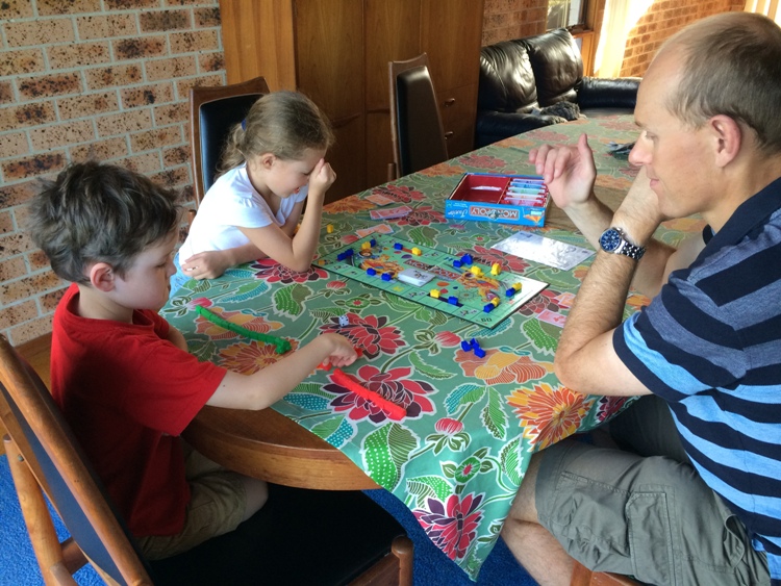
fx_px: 655
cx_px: 390
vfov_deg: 48.3
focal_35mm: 29
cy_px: 293
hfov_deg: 61.6
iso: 40
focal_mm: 4.15
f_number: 2.2
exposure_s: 1/30
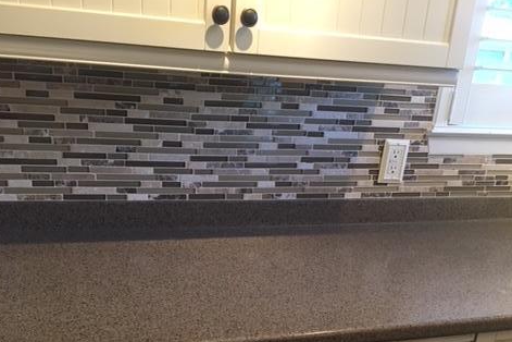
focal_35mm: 41
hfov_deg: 47.4
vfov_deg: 31.5
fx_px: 583
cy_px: 292
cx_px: 253
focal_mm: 4.15
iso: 80
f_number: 2.2
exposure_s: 1/15
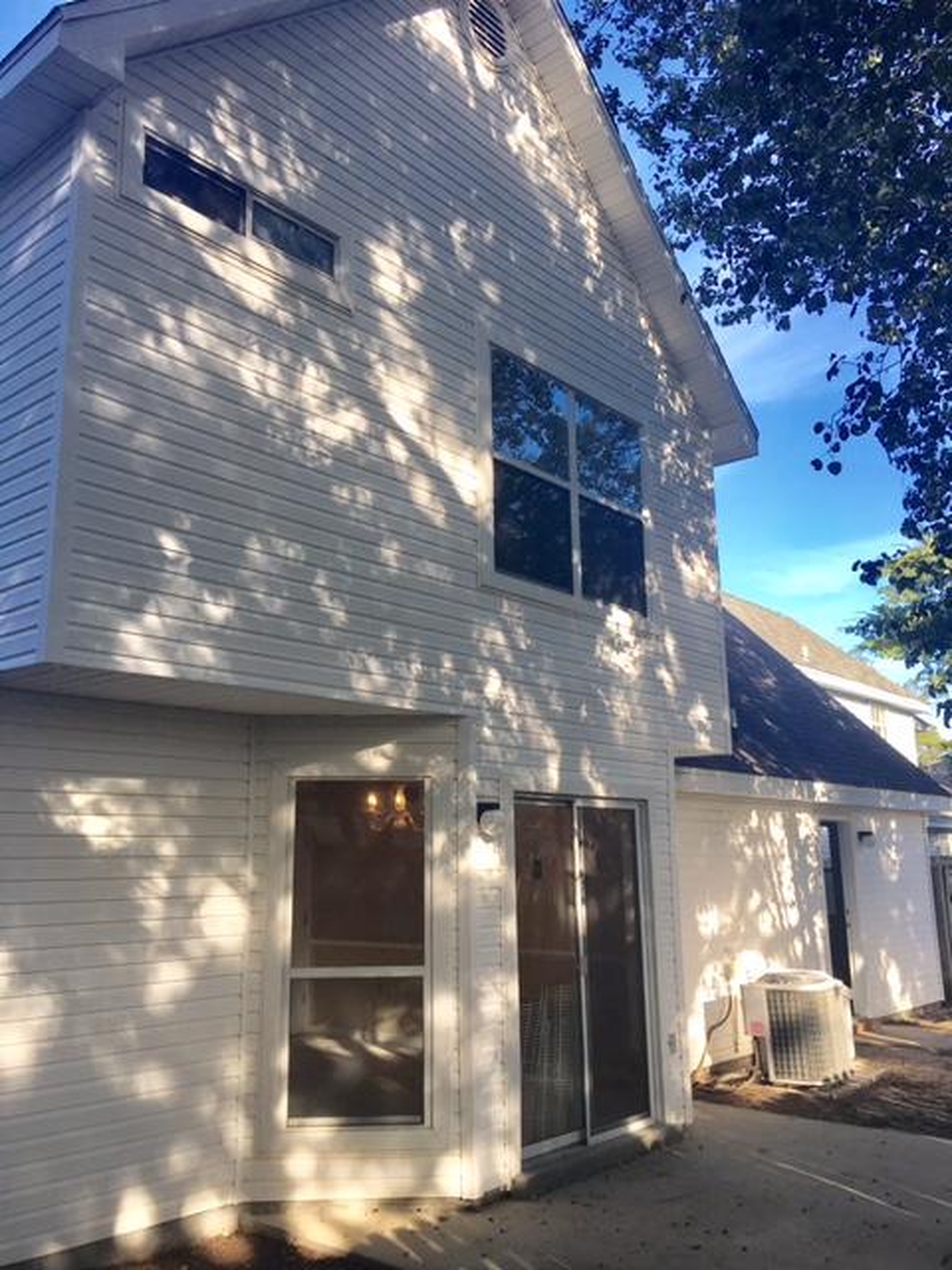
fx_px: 1063
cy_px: 635
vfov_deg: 61.7
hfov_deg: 48.2
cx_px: 476
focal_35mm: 29
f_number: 2.2
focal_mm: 4.15
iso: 25
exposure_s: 1/361
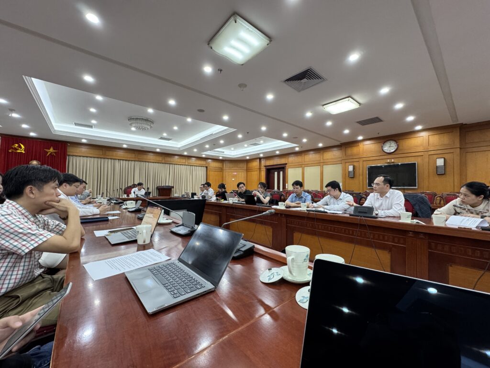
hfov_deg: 102.1
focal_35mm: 14
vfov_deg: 85.7
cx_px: 245
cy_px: 184
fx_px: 198
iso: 250
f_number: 2.2
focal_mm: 2.22
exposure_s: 1/100
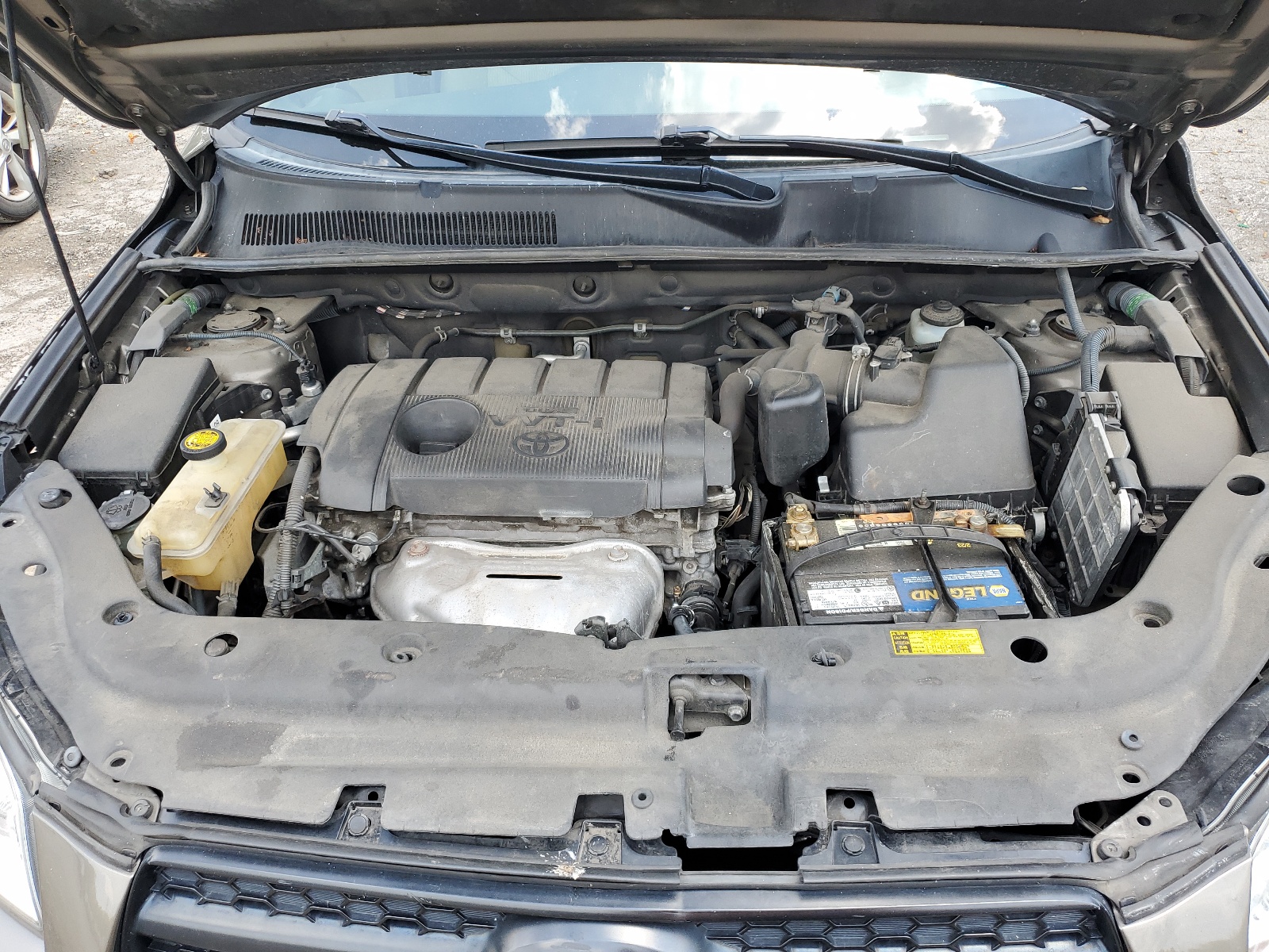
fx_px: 953
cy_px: 476
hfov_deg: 67.3
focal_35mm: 26
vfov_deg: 53.1
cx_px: 634
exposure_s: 1/417
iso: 50
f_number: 1.5
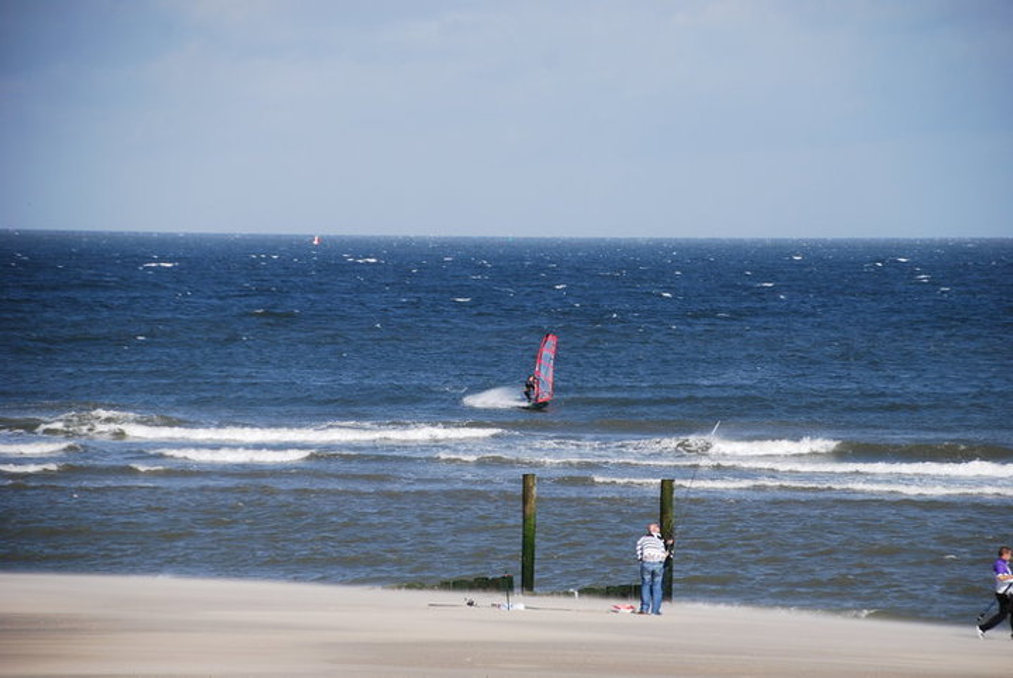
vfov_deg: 7.1
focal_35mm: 195
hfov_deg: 10.5
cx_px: 506
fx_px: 5494
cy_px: 339
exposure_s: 1/800
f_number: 6
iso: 200
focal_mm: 130
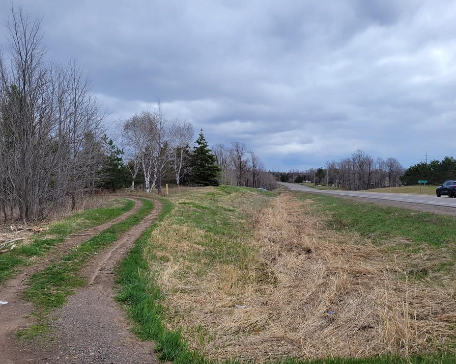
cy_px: 181
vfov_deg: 51.5
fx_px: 378
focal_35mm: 28
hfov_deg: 62.2
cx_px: 239
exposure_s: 1/2430
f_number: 1.8
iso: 40
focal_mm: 5.4
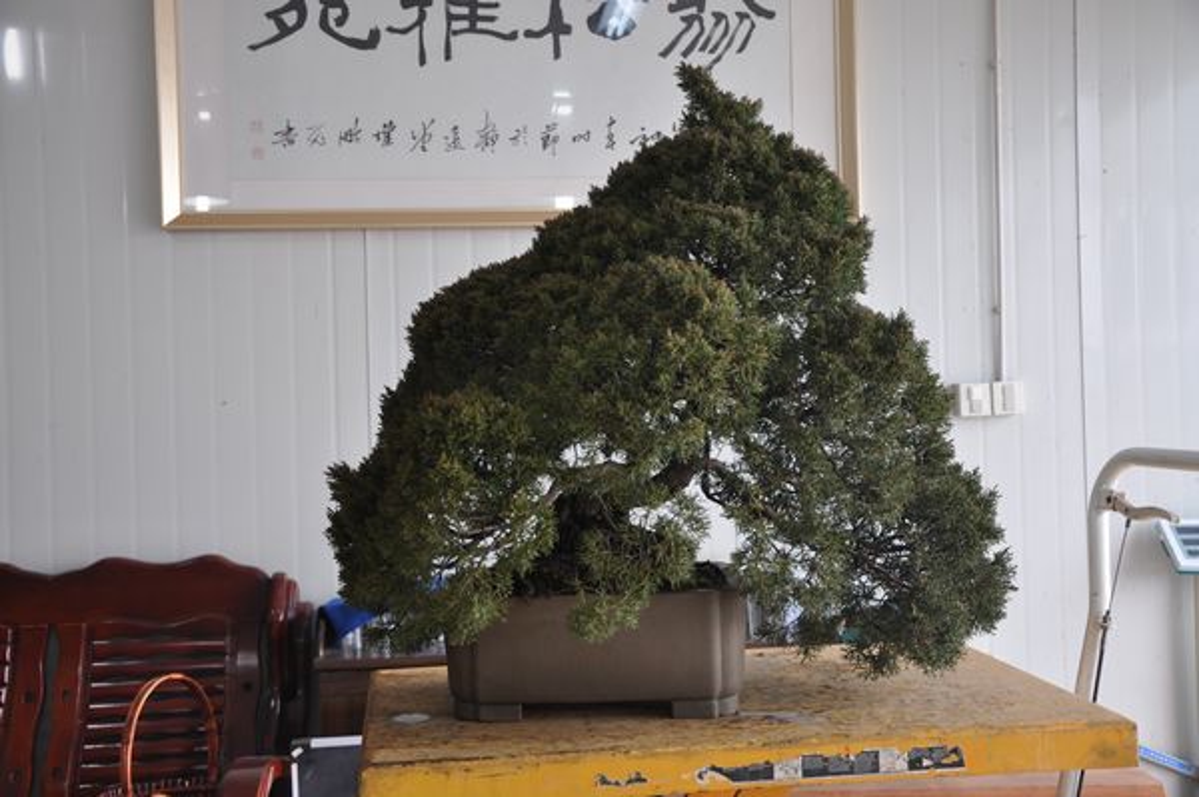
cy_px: 398
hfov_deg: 49.6
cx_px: 600
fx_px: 1298
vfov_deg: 34.2
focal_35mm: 39
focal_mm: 26
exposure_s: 1/20
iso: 200
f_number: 4
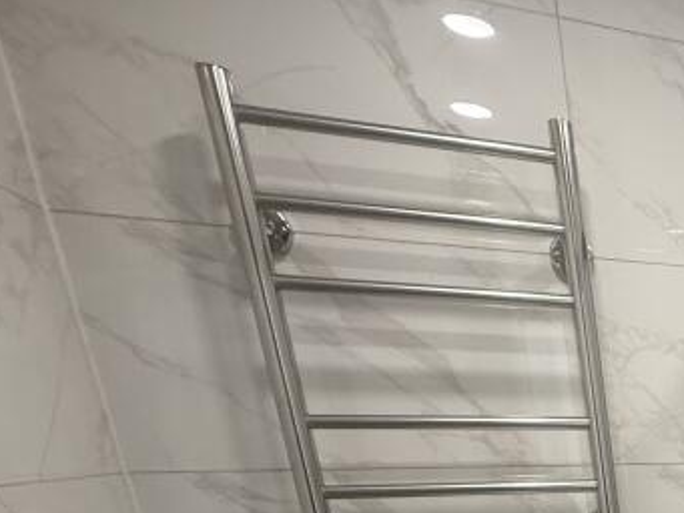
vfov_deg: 27.5
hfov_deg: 31.1
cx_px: 951
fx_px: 830
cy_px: 697
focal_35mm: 42
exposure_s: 1/100
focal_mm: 2.22
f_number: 2.2
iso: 200
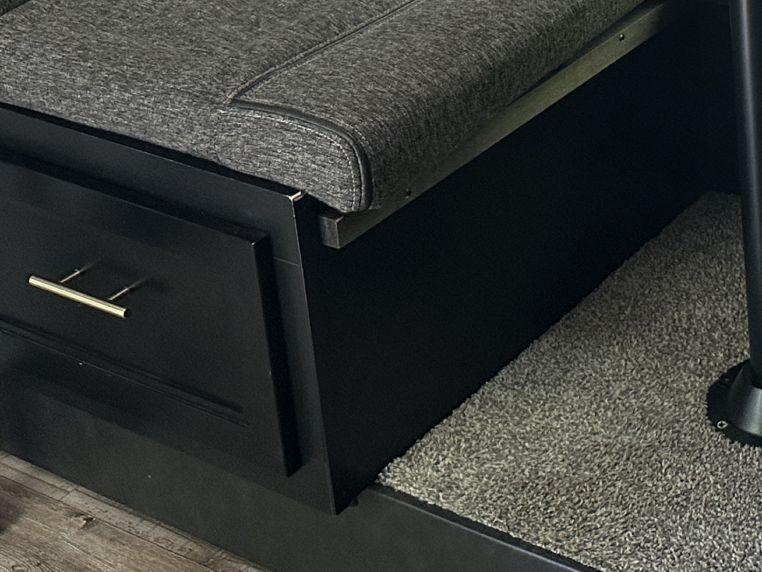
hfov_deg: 23.7
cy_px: -272
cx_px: 946
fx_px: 1629
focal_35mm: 74
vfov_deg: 17.9
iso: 250
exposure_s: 1/110
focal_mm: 6.86
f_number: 1.78
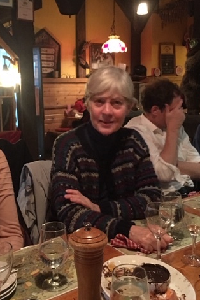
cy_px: 151
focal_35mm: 41
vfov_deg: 47.4
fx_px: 342
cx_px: 82
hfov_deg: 32.6
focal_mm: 4.15
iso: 320
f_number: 2.2
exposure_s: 1/4
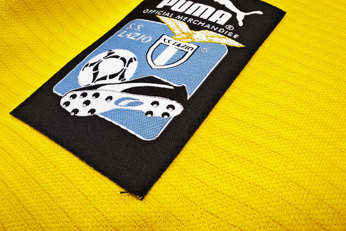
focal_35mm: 29
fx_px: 279
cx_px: 151
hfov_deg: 63.4
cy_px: 83
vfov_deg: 44.5
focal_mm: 2.59
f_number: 2.2
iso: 154
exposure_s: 1/100
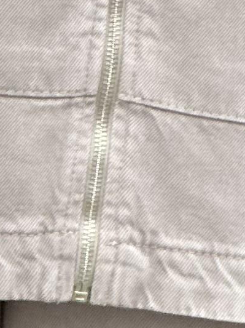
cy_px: -477
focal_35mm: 583
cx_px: 209
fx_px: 5508
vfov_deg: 3.4
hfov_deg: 2.5
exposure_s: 1/121
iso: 32
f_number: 2.8
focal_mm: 9
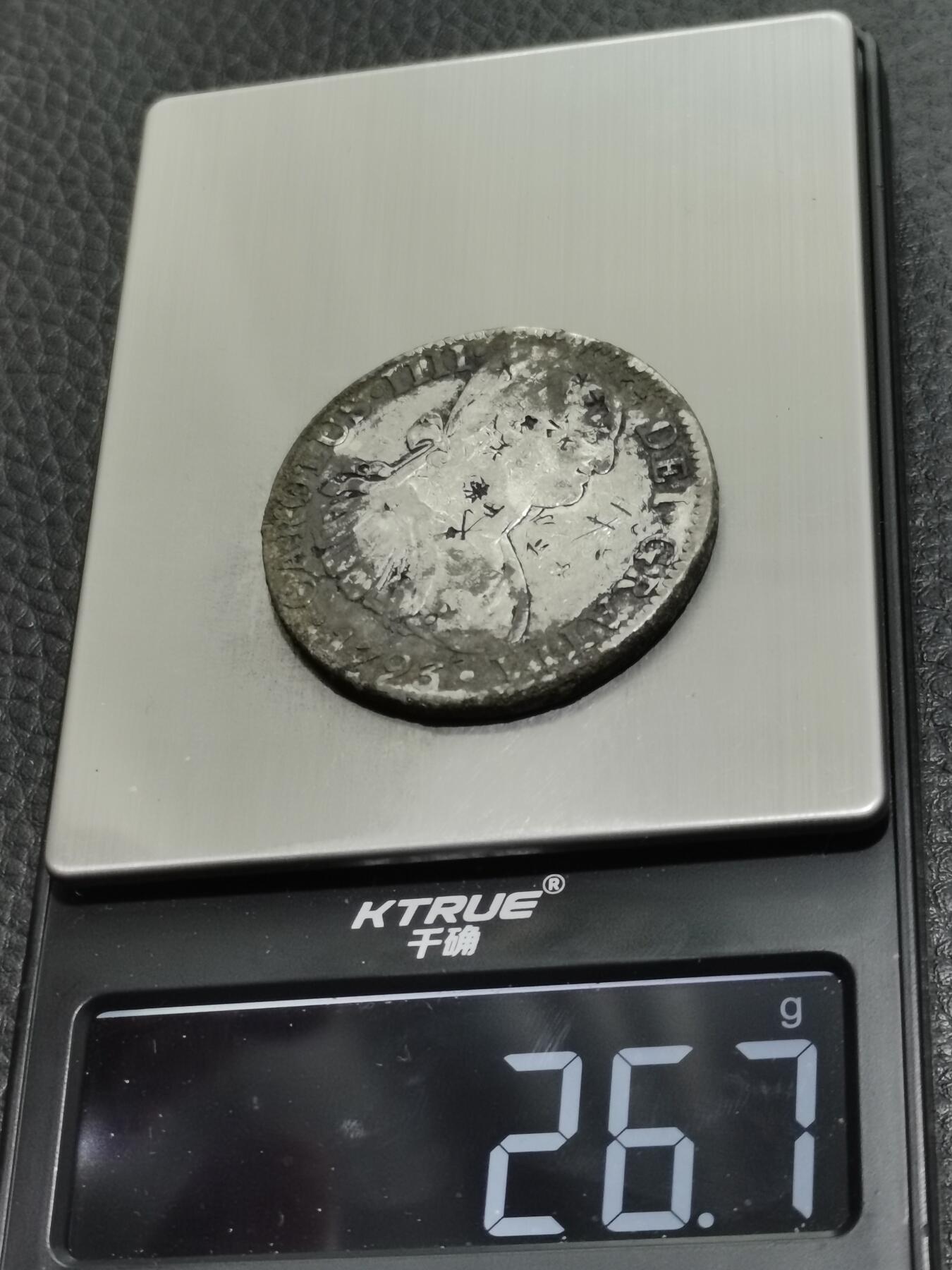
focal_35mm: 76
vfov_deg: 25.7
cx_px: 476
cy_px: 635
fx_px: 2787
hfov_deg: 19.4
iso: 125
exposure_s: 1/120
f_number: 1.8
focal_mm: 5.58
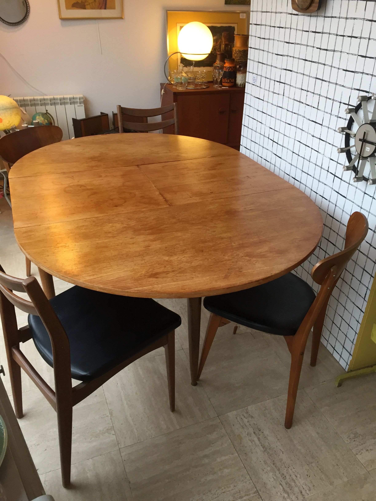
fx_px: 420
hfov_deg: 48.2
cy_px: 250
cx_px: 188
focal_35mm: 29
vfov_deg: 61.7
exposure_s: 1/33
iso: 50
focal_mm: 4.15
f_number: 2.2
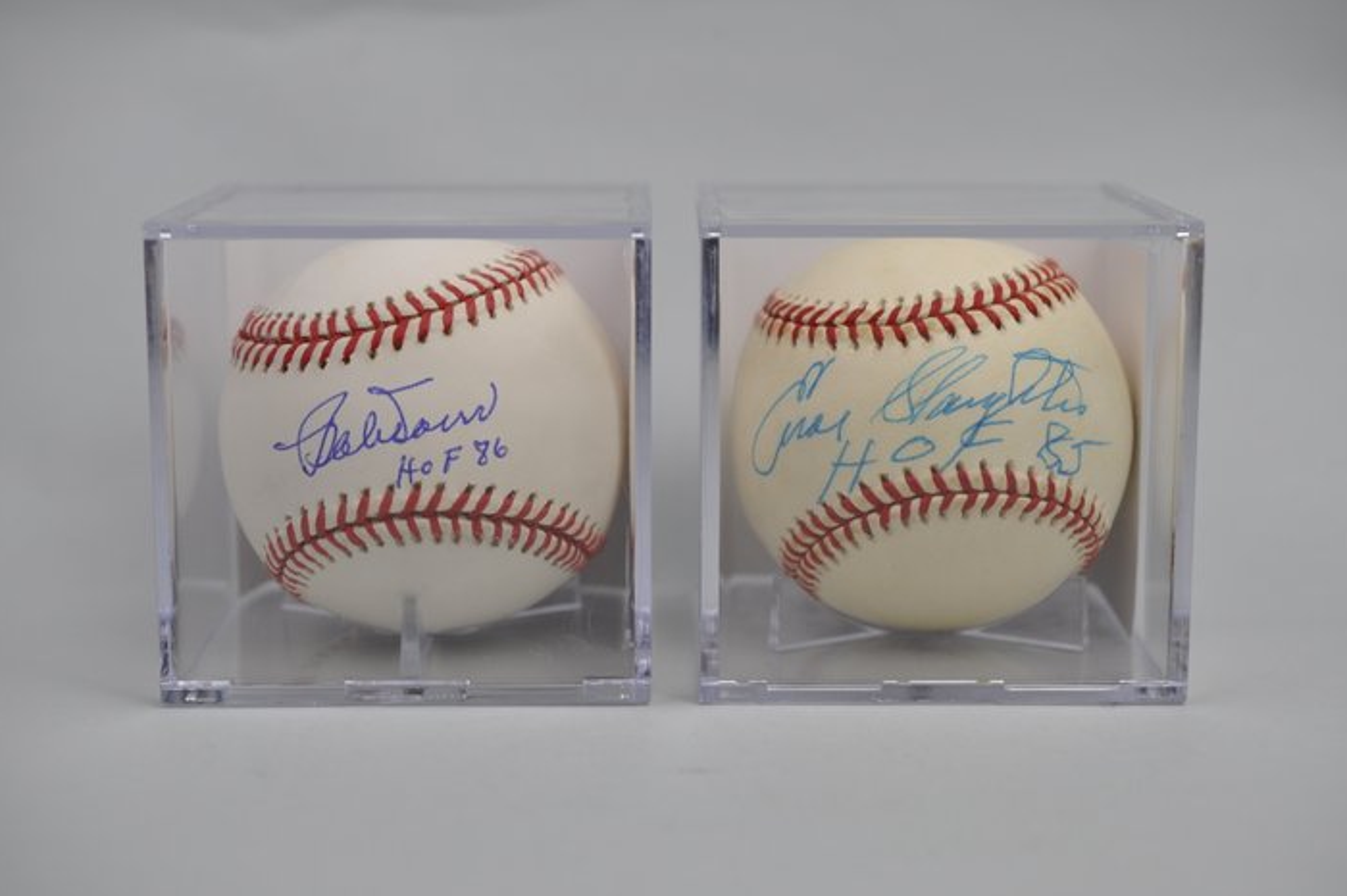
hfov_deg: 32.9
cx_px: 675
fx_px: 2281
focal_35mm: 61
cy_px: 449
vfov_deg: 22.2
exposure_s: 1/100
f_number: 5
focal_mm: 40
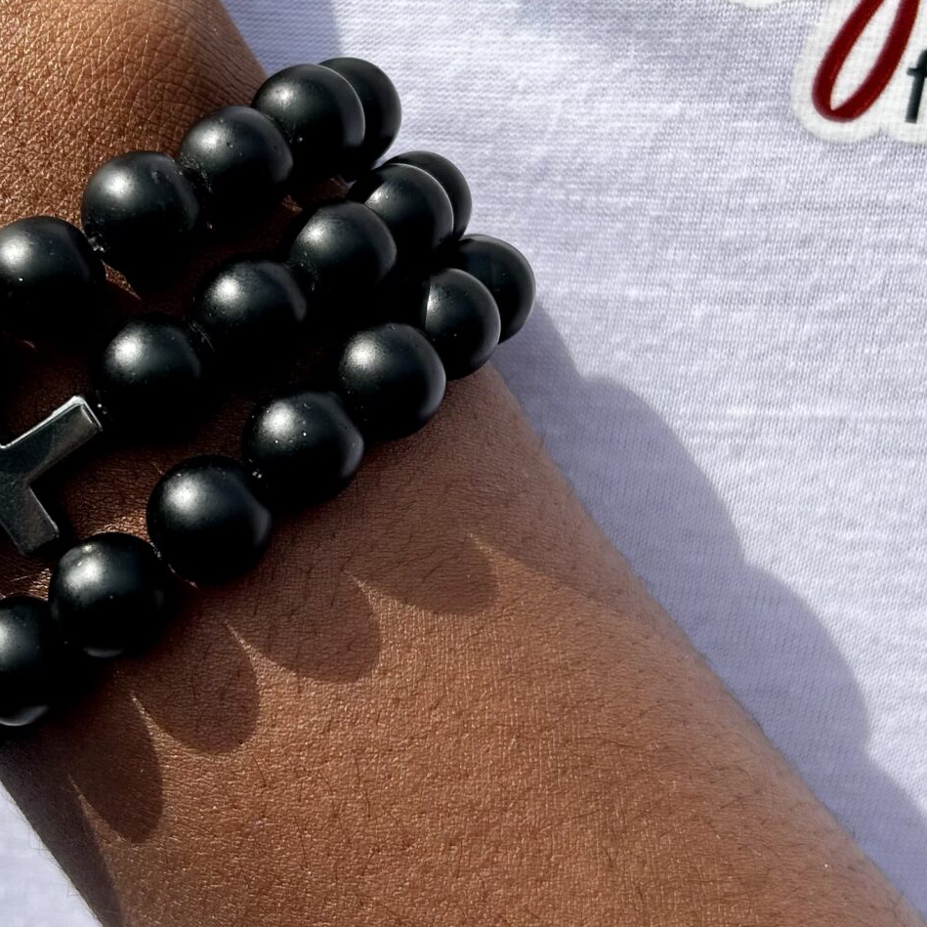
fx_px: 1878
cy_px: 332
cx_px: 385
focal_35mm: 62
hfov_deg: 27.7
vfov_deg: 27.6
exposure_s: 1/2083
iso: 50
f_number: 1.5
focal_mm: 5.7
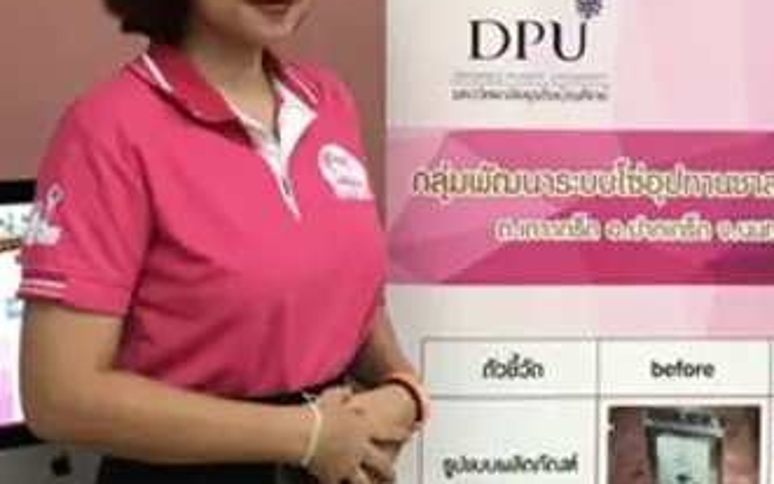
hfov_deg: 28.3
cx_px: 687
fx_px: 1477
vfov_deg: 18.5
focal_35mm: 70
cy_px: 130
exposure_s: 1/20
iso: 40
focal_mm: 3.99
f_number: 1.8
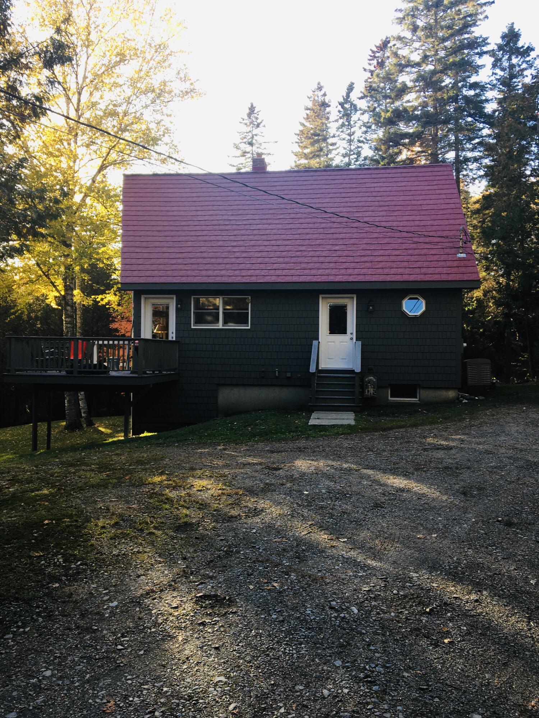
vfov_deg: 61.7
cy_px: 359
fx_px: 602
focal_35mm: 29
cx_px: 270
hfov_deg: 48.2
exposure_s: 1/120
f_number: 2.2
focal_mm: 4.15
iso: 25
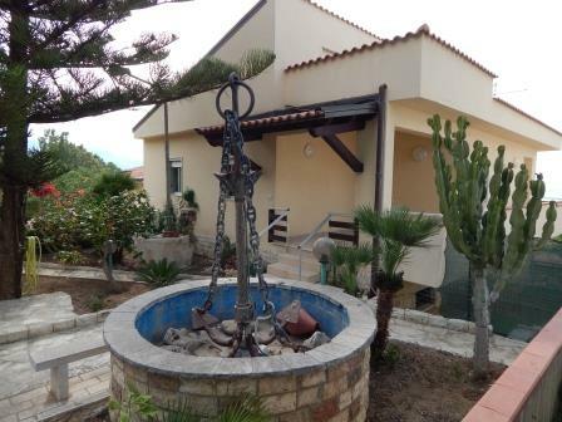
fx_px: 373
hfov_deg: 73.9
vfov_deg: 58.9
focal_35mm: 23
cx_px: 281
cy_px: 211
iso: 125
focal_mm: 4
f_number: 3
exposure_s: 1/500
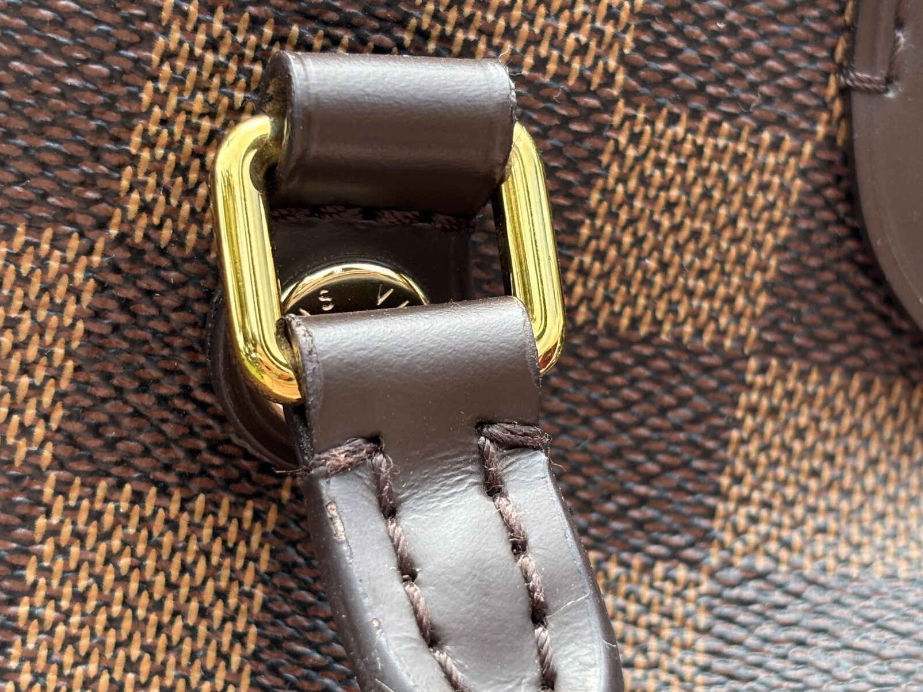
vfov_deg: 17.8
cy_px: 424
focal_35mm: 83
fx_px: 2213
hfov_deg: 23.5
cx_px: 364
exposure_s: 1/341
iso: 32
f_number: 1.6
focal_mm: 5.96
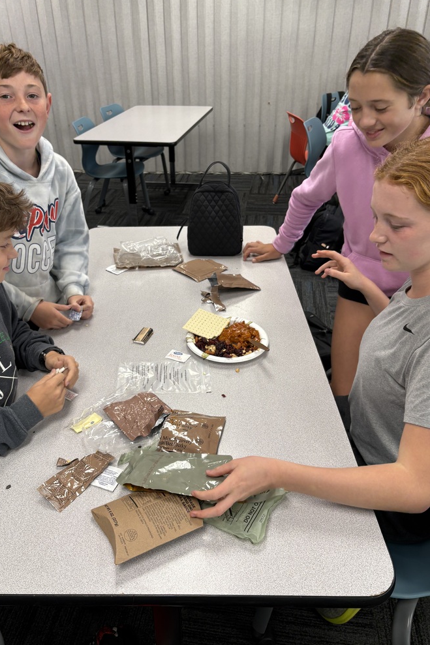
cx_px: 190
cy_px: 316
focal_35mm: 28
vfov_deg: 65.5
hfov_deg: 46.3
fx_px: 502
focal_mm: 5.96
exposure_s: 1/63
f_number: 1.6
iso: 50
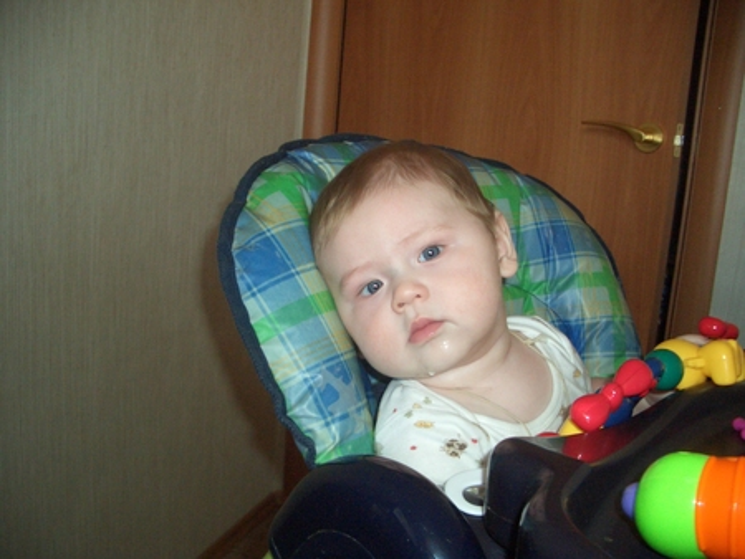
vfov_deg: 40.7
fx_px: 754
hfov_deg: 52.6
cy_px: 280
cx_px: 372
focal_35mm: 35
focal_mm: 5.8
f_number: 2.6
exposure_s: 1/60
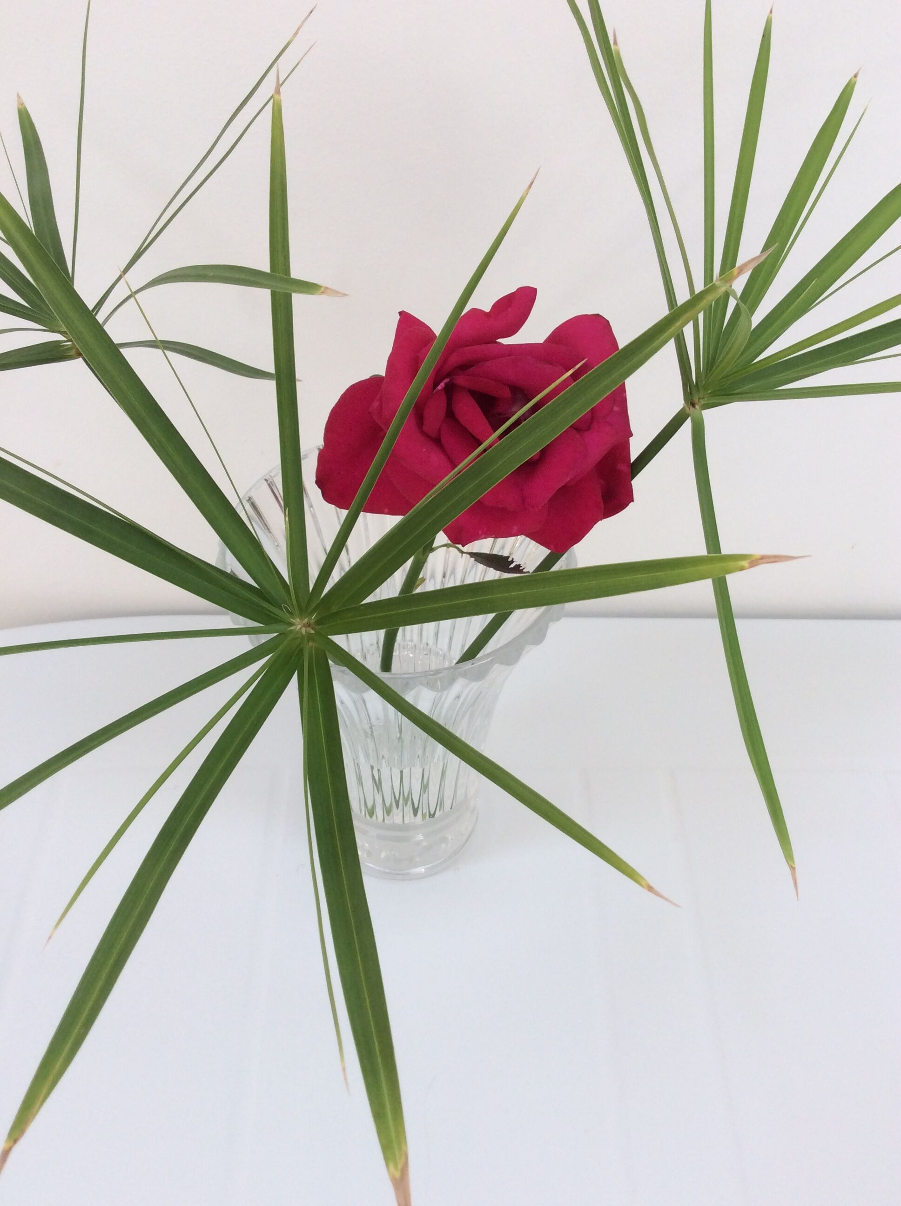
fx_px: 1113
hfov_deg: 44.1
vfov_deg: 56.9
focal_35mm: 32
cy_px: 603
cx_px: 450
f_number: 2.4
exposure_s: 1/100
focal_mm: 3.3
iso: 40
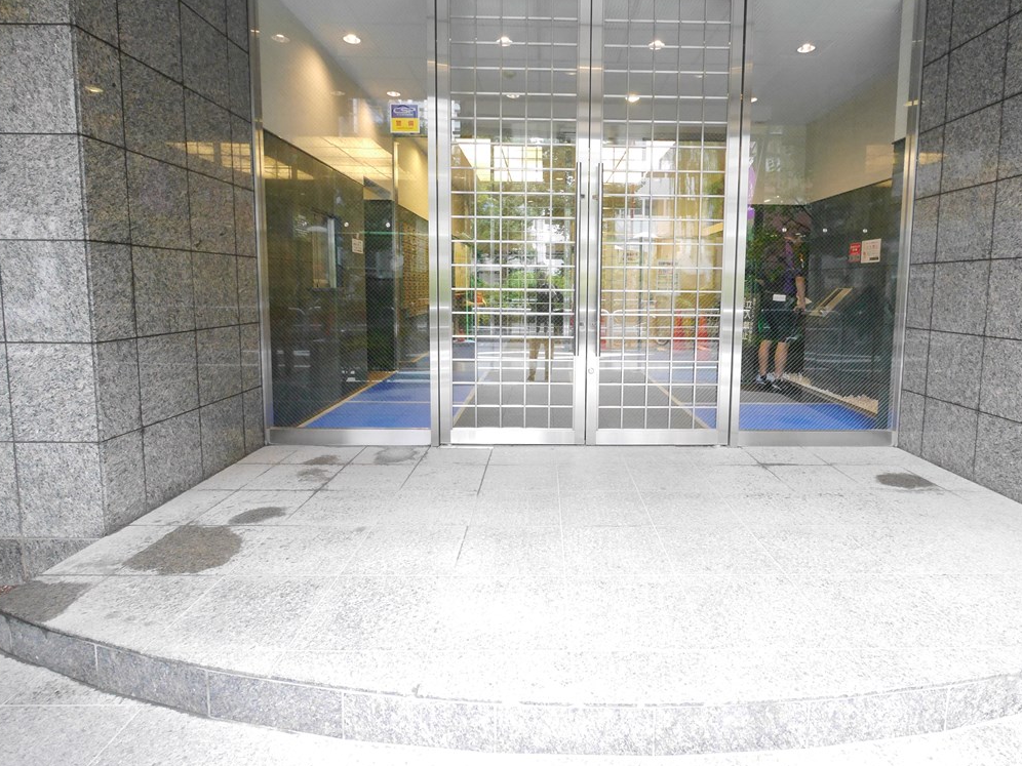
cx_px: 559
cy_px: 336
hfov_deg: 87.5
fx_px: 531
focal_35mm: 18
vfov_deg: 71.3
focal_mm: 7
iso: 1600
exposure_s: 1/60
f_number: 4
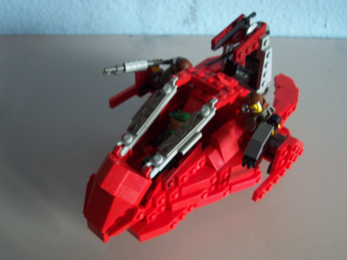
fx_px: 371
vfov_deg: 38.7
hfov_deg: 50.1
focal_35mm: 37
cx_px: 174
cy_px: 130
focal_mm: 5.6
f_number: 2.8
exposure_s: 1/15
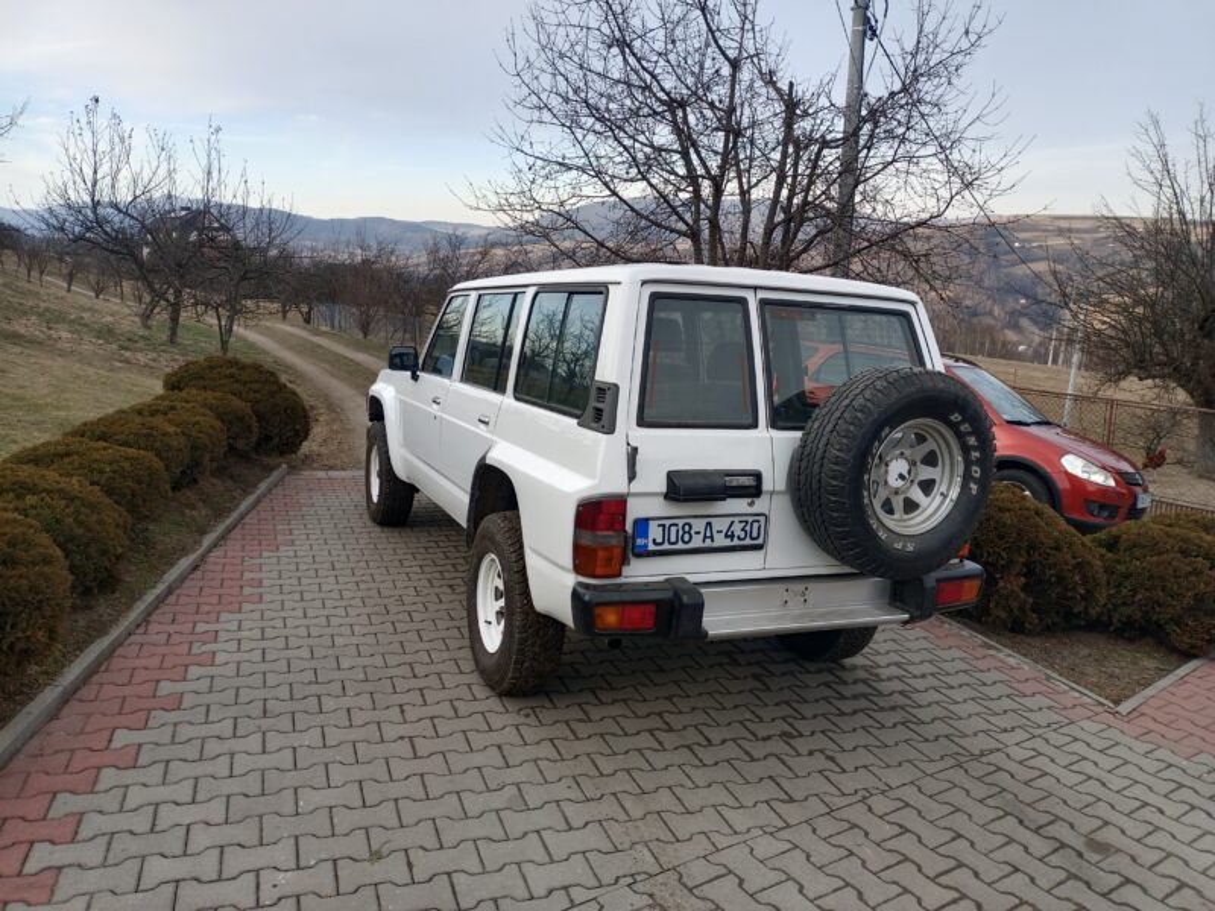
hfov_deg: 69.4
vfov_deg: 54.9
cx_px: 608
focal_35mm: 25
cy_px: 456
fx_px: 877
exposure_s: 1/102
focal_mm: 4.71
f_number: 1.79
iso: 100
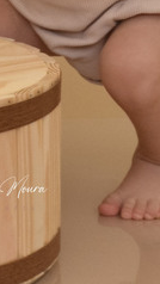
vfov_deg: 9.0
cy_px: -41
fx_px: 1794
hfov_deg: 5.0
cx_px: -222
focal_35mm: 238
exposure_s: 1/200
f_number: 5.6
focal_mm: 30
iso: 800
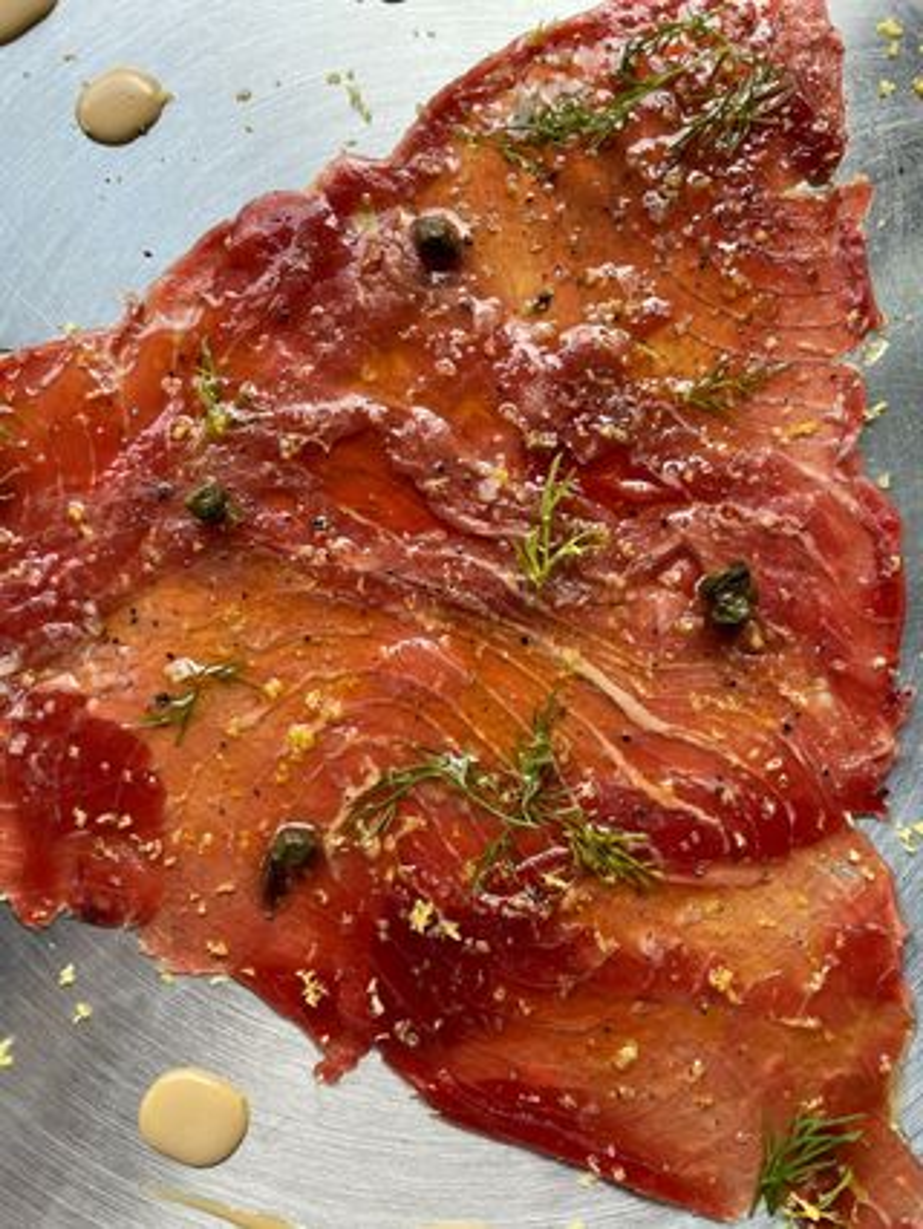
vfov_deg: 67.3
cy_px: 614
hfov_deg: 53.1
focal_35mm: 26
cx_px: 462
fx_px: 923
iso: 32
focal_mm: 4.2
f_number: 1.6
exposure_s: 1/161
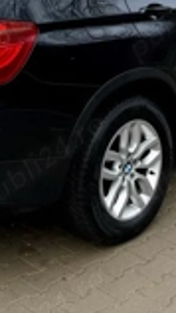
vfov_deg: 30.5
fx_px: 547
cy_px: 34
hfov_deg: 18.3
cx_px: 79
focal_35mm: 66
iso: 80
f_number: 1.78
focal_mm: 6.76
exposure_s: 1/627
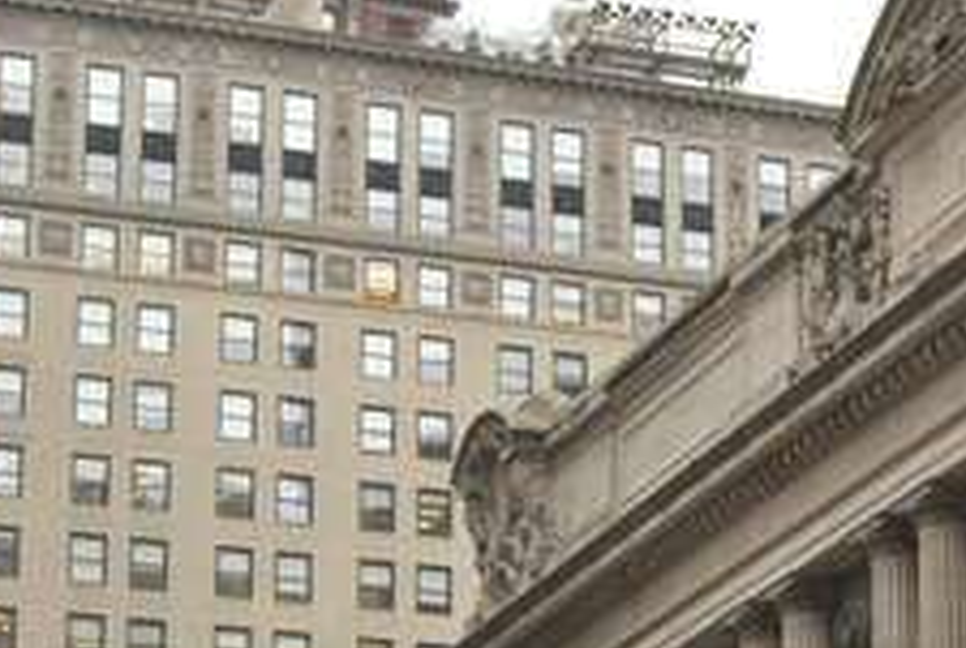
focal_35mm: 128
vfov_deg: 10.7
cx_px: 833
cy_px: 618
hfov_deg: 15.8
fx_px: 3441
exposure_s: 1/160
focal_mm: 24
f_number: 5.6
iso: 400
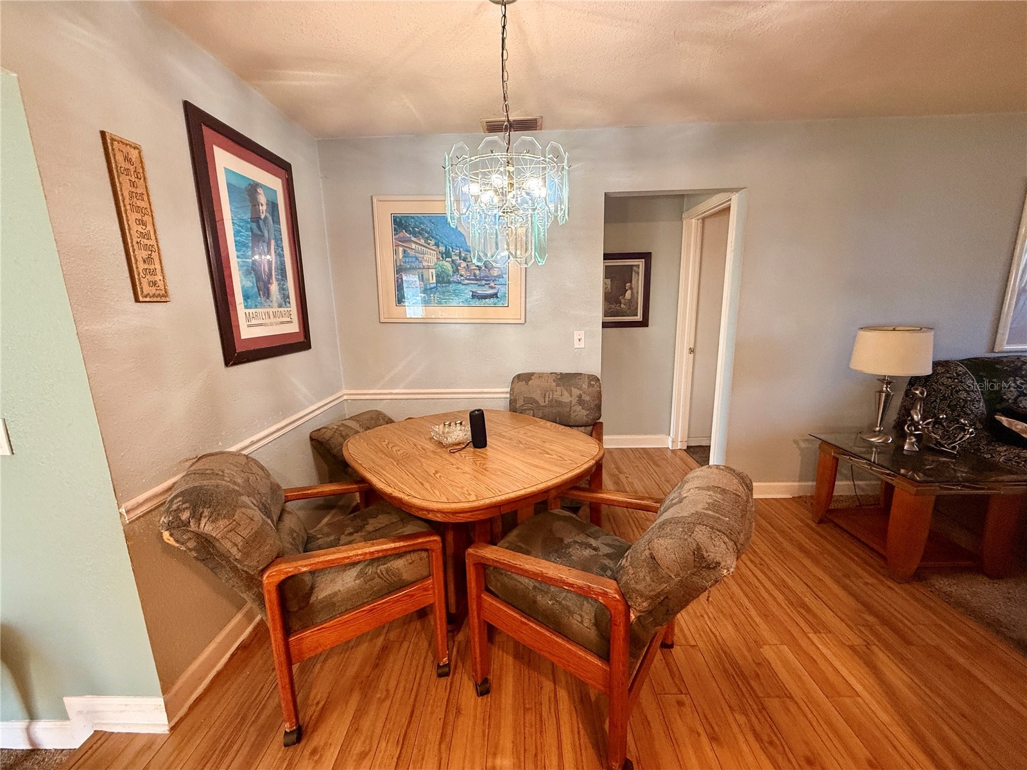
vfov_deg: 85.7
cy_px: 385
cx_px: 514
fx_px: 415
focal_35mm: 14
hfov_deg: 102.1
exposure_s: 1/120
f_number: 2.2
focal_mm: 2.22
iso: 250
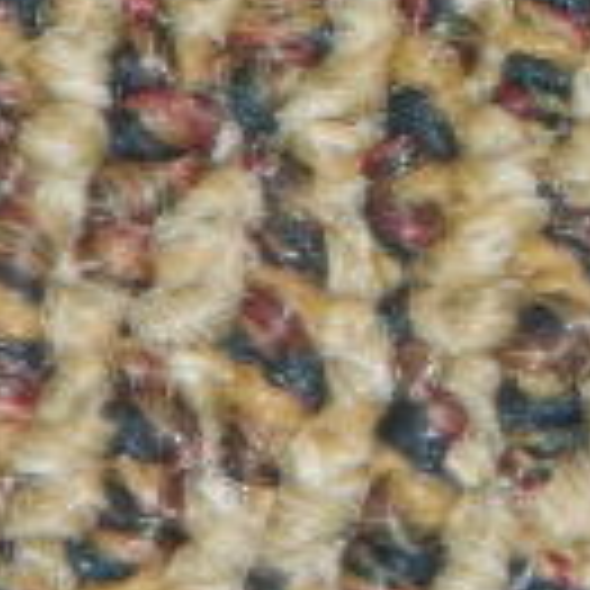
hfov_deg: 1.1
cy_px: 72
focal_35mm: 1526
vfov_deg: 1.1
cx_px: 1004
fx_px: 29426
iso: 220
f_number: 5.4
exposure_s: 1/40
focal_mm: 39.7
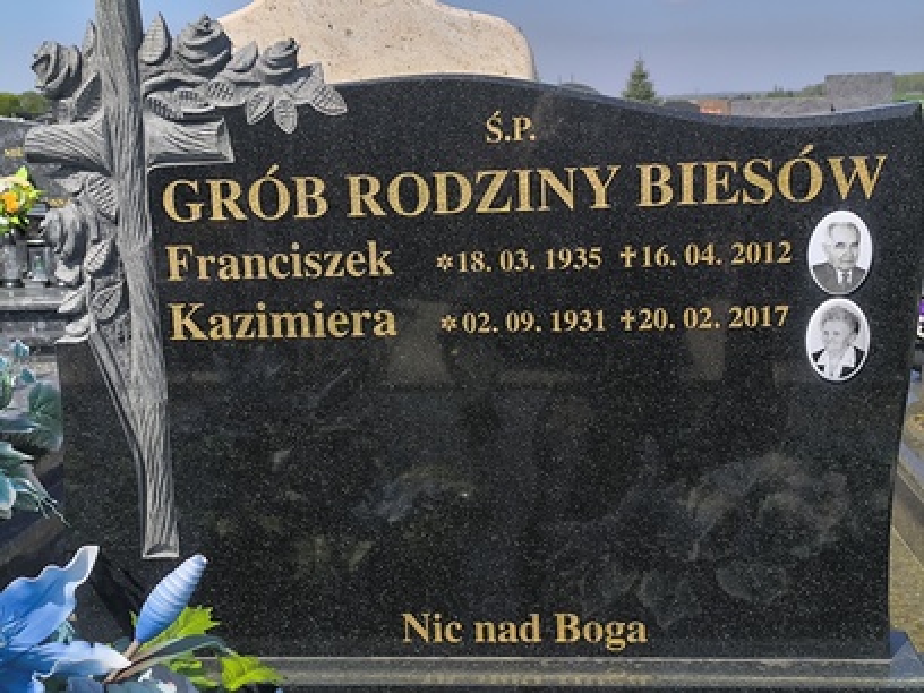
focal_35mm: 46
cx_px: 462
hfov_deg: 41.2
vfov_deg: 31.5
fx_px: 1228
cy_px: 346
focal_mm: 6.14
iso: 50
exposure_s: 1/1329
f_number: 1.65
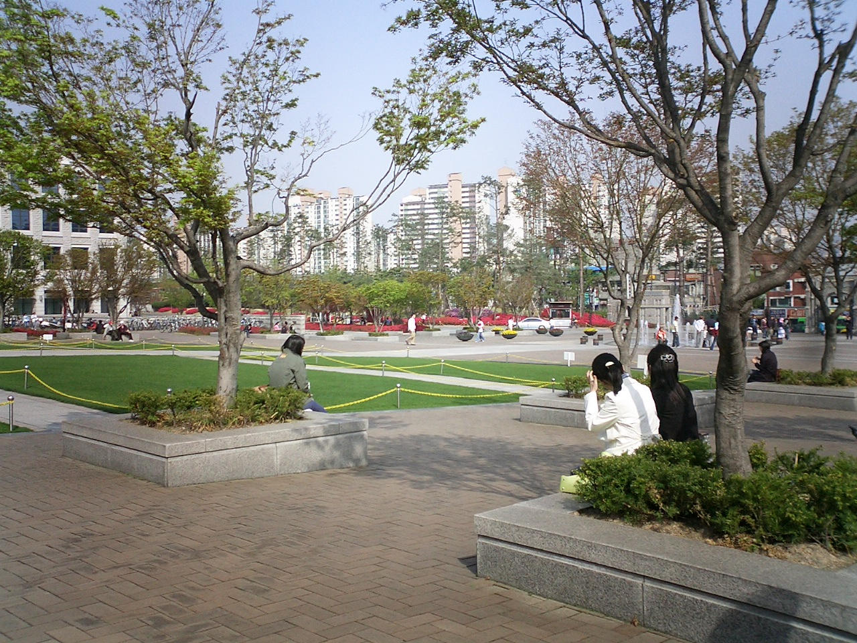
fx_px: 916
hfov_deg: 50.1
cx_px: 428
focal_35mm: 37
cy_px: 322
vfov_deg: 38.7
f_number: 3.5
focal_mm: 5.6
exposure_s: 1/800
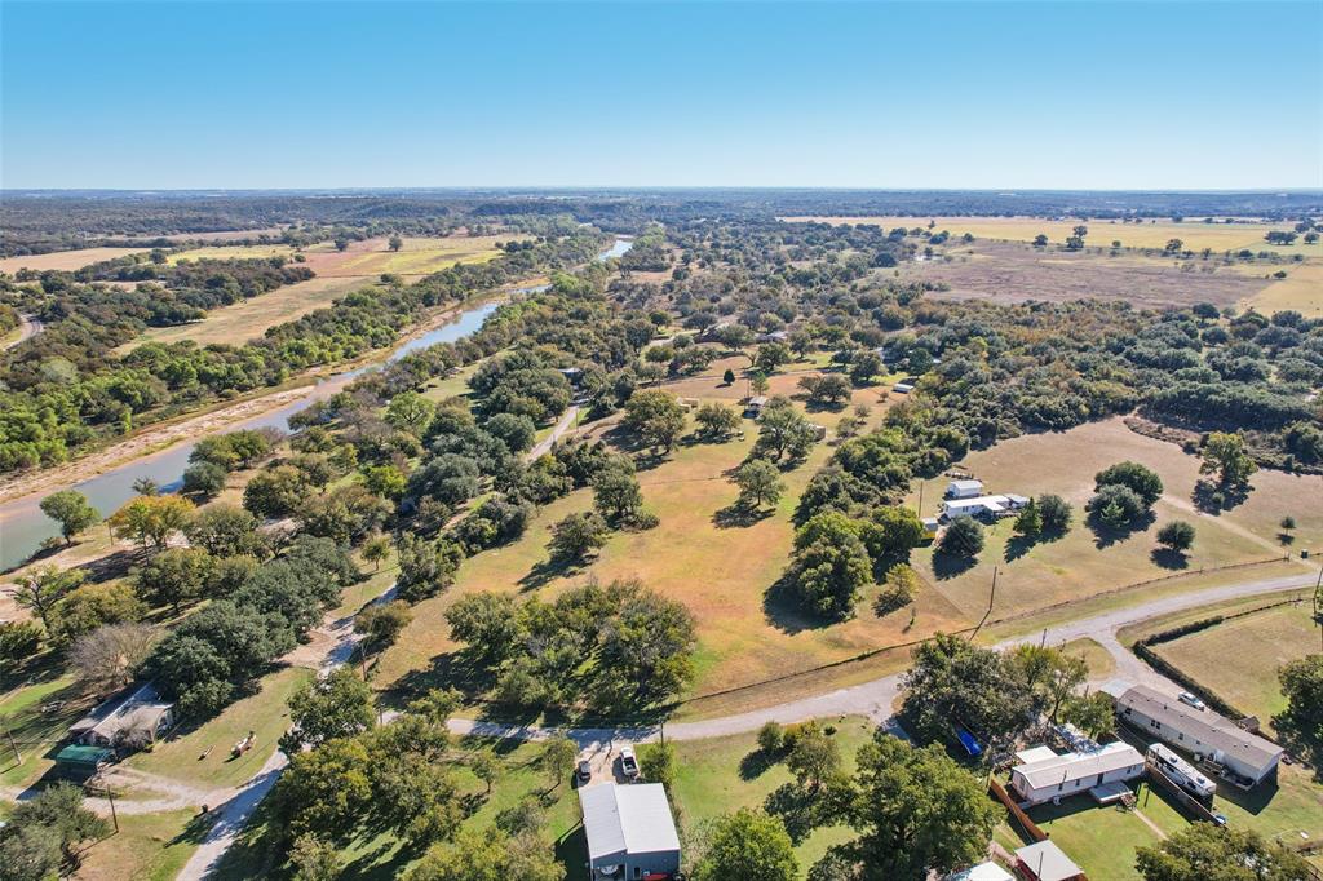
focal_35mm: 22
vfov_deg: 57.2
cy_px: 440
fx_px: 808
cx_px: 662
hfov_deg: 78.6
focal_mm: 8.4
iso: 100
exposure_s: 1/2000
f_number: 2.8
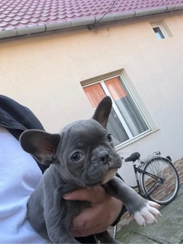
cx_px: 92
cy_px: 122
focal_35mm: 30
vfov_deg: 60.0
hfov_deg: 46.8
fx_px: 211
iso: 80
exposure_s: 1/202
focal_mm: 2.71
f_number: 1.9
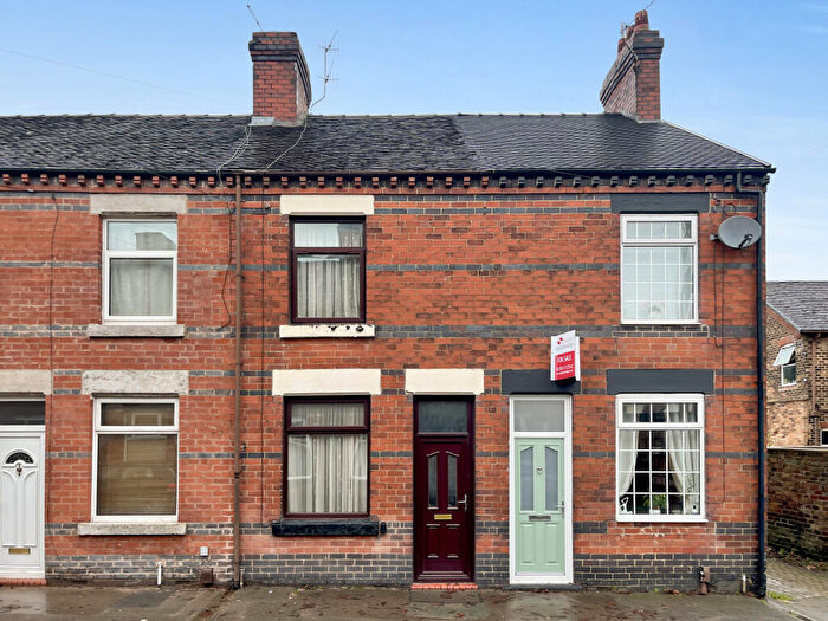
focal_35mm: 26
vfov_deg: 53.1
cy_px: 310
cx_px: 414
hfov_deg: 67.3
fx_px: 622
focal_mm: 5.1
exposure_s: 1/121
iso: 50
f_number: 1.6
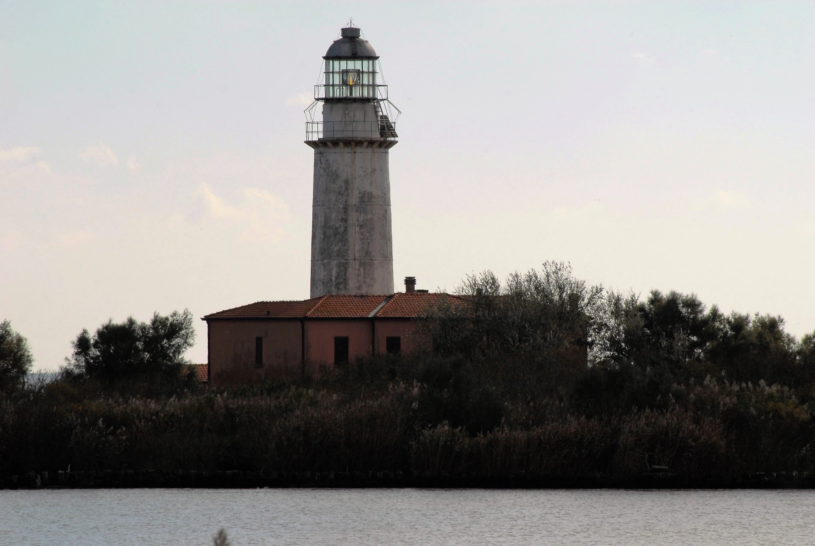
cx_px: 408
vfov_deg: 3.8
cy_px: 273
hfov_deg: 5.7
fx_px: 8160
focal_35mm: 360
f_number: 18
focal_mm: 240
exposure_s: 1/400
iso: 200
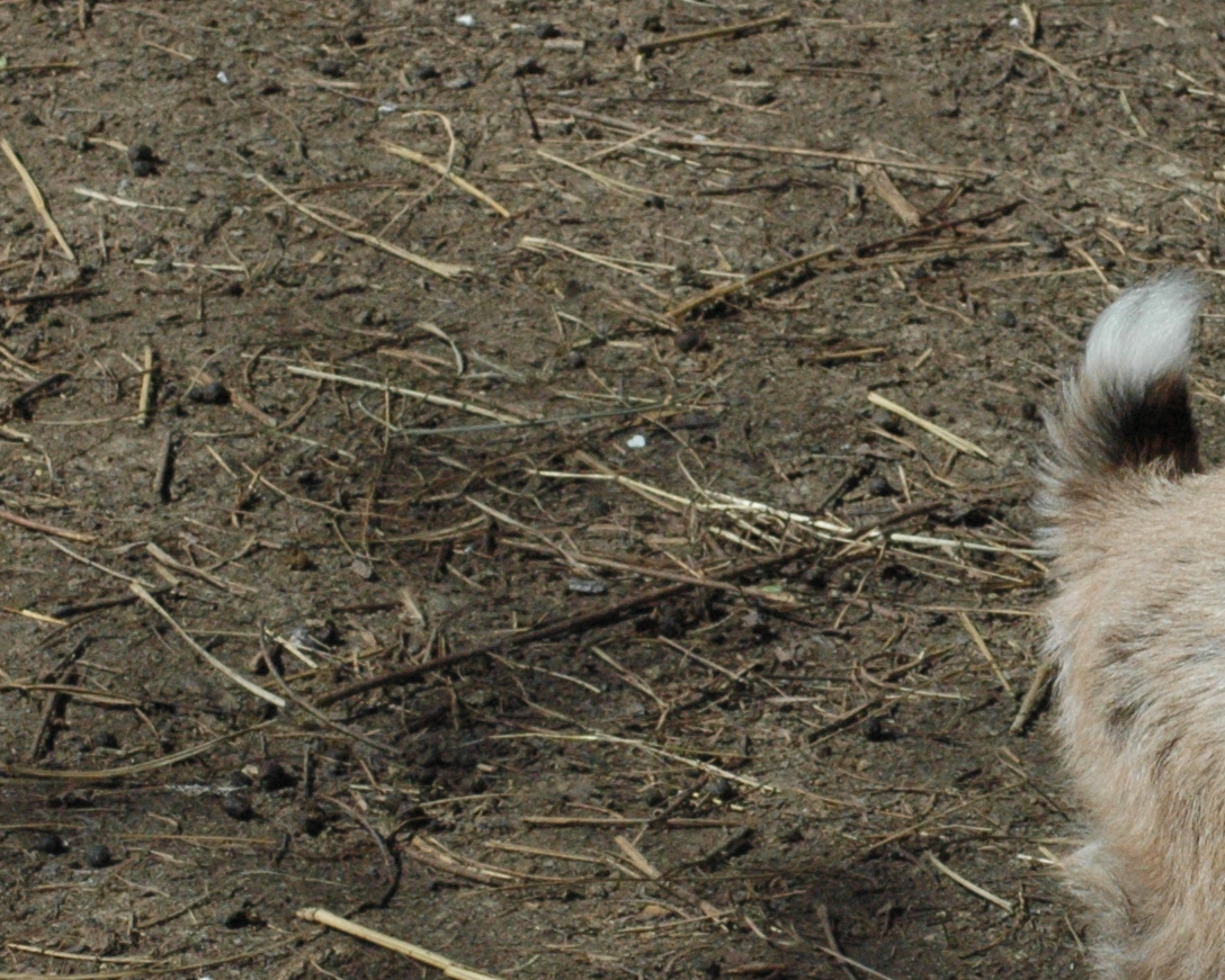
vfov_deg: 5.0
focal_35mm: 311
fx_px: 11278
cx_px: 1580
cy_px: 644
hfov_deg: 6.2
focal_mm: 80
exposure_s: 1/800
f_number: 14
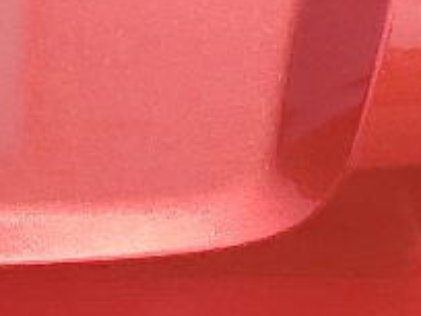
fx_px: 2481
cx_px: -318
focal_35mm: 204
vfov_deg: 7.2
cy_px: -12
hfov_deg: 9.3
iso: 50
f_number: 1.5
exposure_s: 1/3333
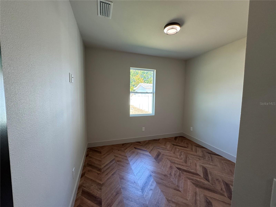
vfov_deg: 85.7
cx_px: 138
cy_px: 104
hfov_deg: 102.1
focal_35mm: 14
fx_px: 112
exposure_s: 1/120
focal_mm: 2.22
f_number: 2.2
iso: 250
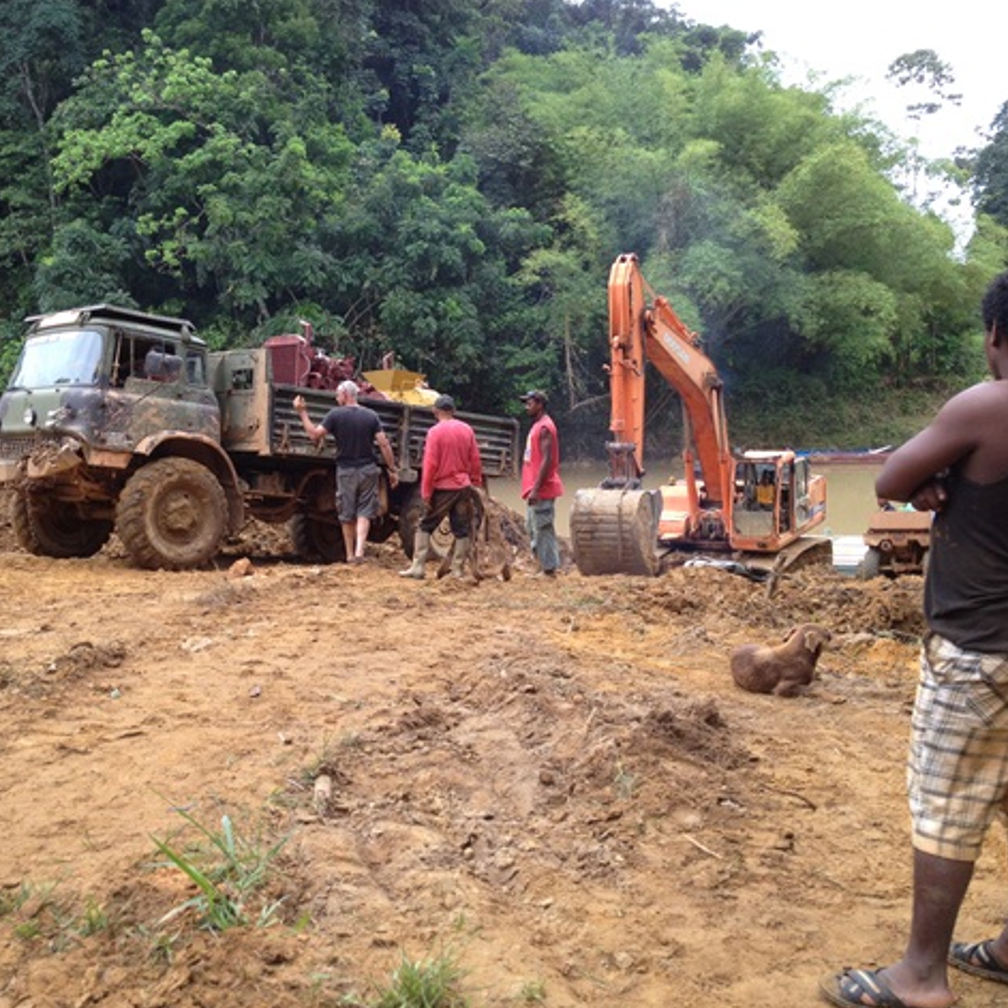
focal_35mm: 42
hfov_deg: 39.9
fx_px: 1384
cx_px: 432
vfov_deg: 40.0
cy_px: 507
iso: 64
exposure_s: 1/120
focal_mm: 4.28
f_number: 2.4
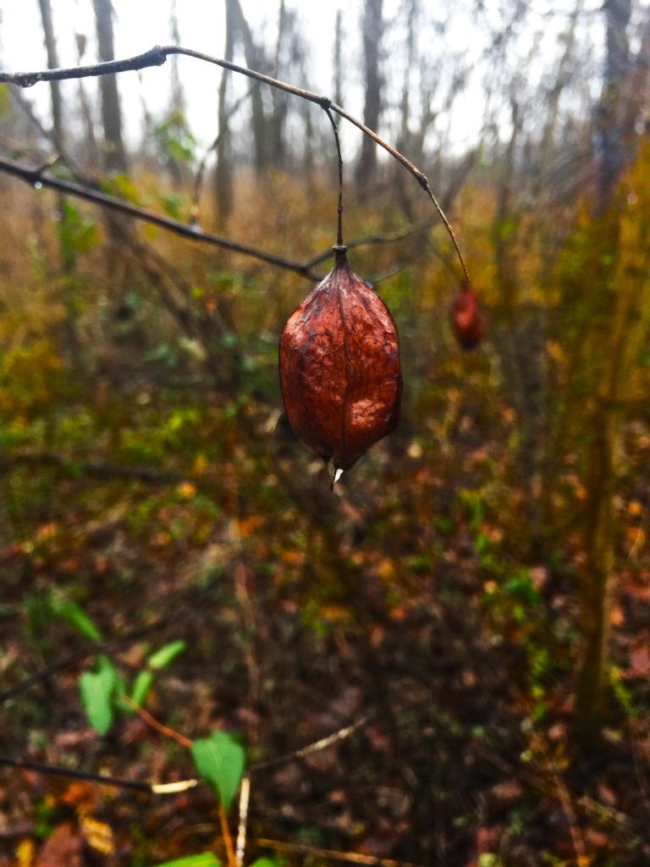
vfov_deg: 61.7
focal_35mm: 29
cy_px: 434
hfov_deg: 48.2
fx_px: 726
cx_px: 325
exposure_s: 1/15
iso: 32
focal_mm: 4.15
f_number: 2.2
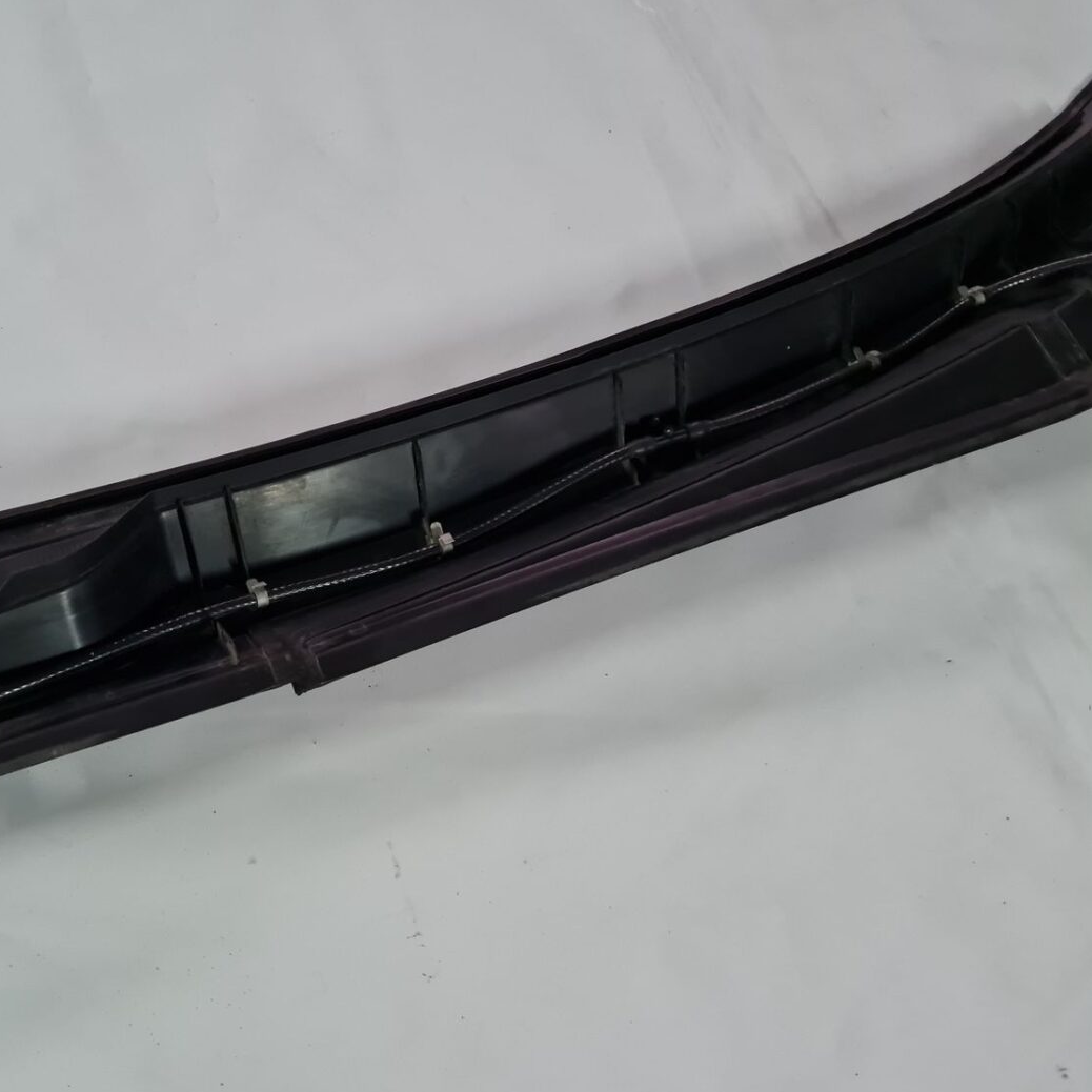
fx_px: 1106
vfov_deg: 52.5
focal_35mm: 31
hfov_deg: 51.5
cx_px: 359
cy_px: 549
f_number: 1.8
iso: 500
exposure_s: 1/50
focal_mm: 5.4
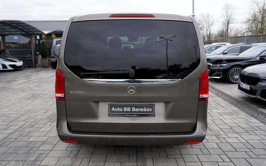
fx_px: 225
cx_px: 133
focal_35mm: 31
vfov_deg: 40.6
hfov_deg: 61.2
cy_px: 79
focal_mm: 30
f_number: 4
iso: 100
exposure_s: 1/60
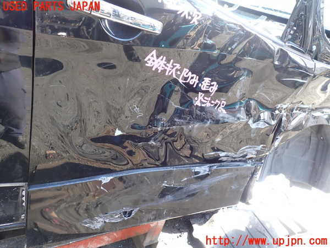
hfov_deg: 69.4
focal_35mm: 25
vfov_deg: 54.9
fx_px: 238
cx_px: 165
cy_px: 124
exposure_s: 1/60
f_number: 2.8
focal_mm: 4.5
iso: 100
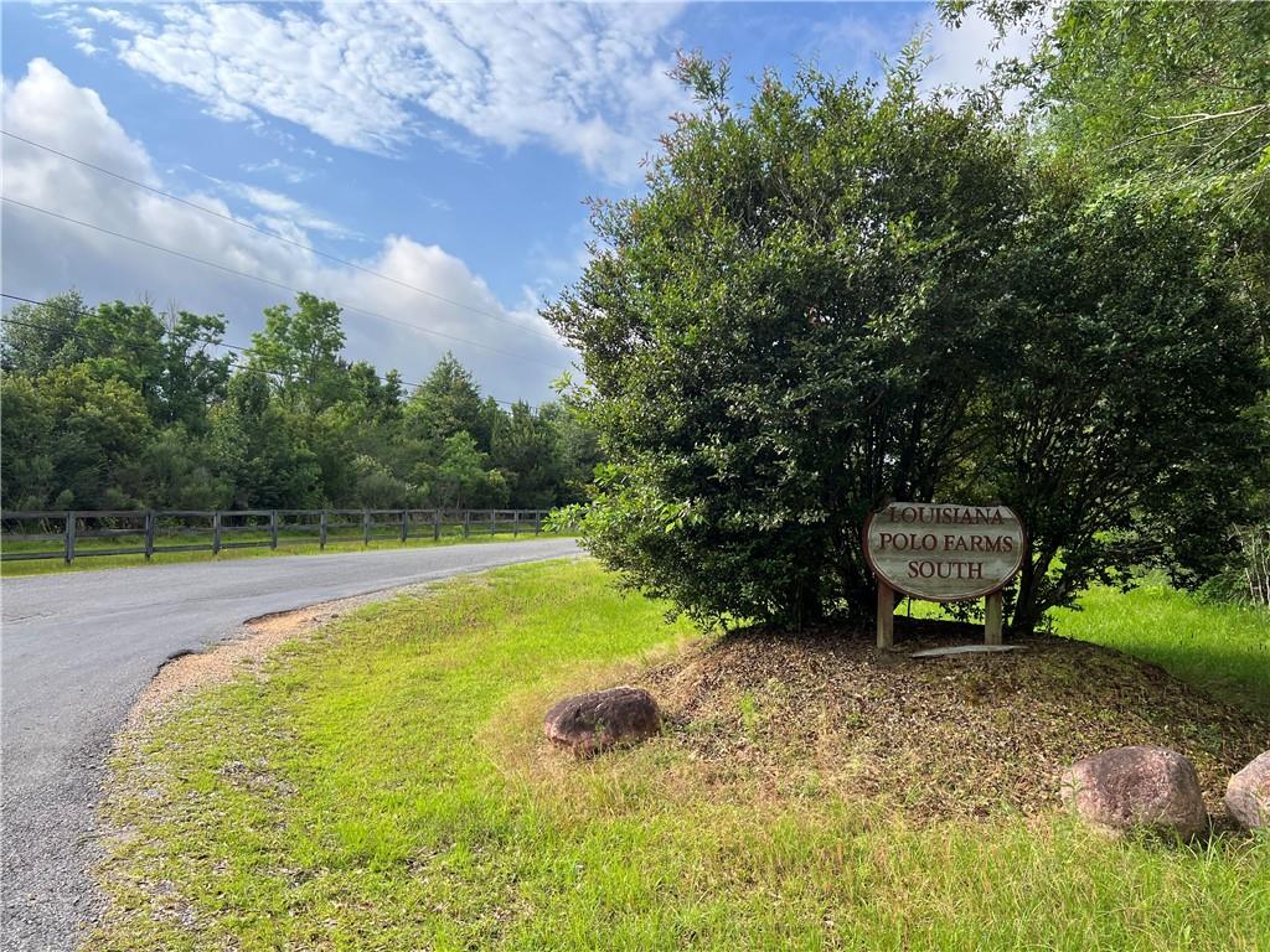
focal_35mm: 26
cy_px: 476
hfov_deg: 67.3
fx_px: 954
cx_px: 635
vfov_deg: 53.1
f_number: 1.5
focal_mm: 5.7
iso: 50
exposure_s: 1/1751
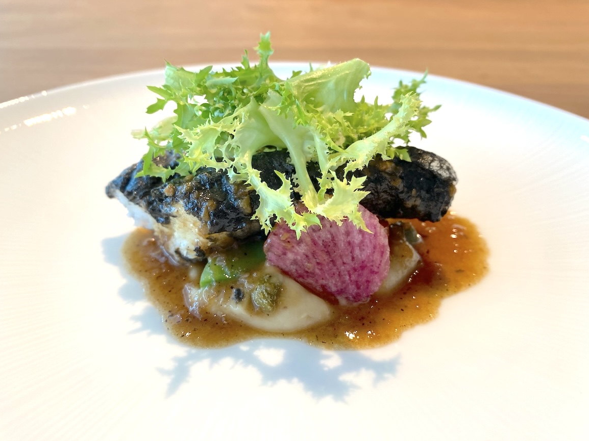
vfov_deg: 53.0
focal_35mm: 26
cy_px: 213
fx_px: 442
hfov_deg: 67.3
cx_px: 302
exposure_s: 1/100
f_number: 1.8
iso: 125
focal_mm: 4.25
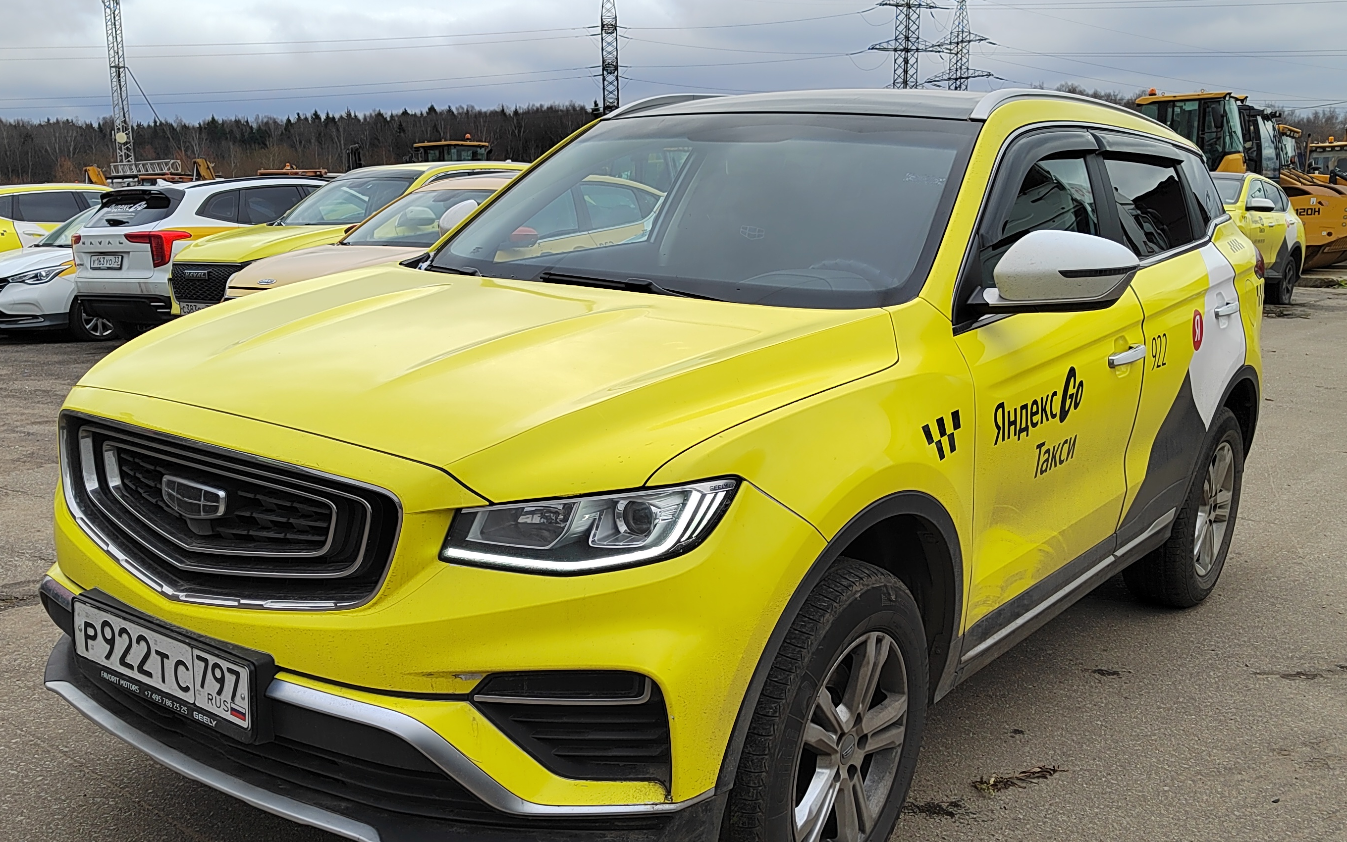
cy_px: 495
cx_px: 597
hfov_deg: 55.2
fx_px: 1285
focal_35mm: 35
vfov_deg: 36.2
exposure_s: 1/193
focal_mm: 5.52
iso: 100
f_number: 1.9
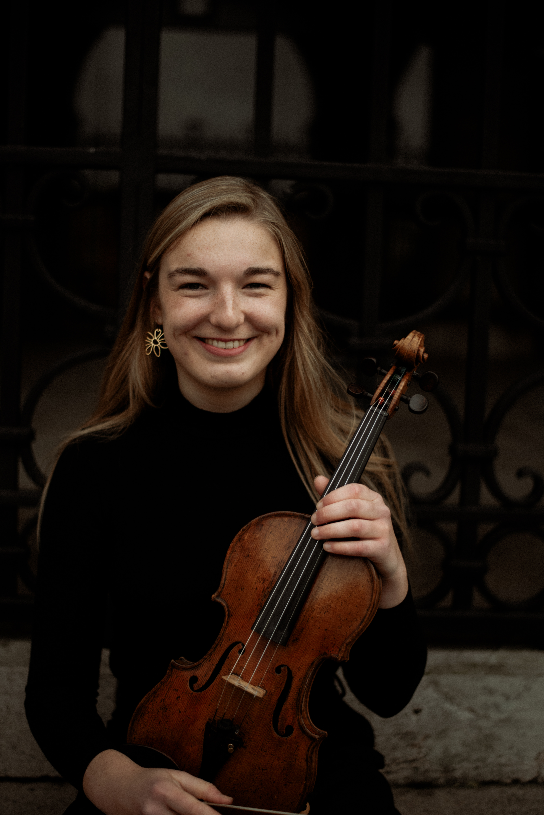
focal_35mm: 50
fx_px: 1132
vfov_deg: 39.6
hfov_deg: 27.0
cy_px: 408
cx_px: 272
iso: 250
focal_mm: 50
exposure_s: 1/2000
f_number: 1.8
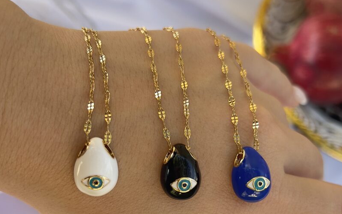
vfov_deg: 34.1
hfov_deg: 52.7
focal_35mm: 37
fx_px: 345
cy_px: 145
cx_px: 171
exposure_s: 1/227
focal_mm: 5.7
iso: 40
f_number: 1.5
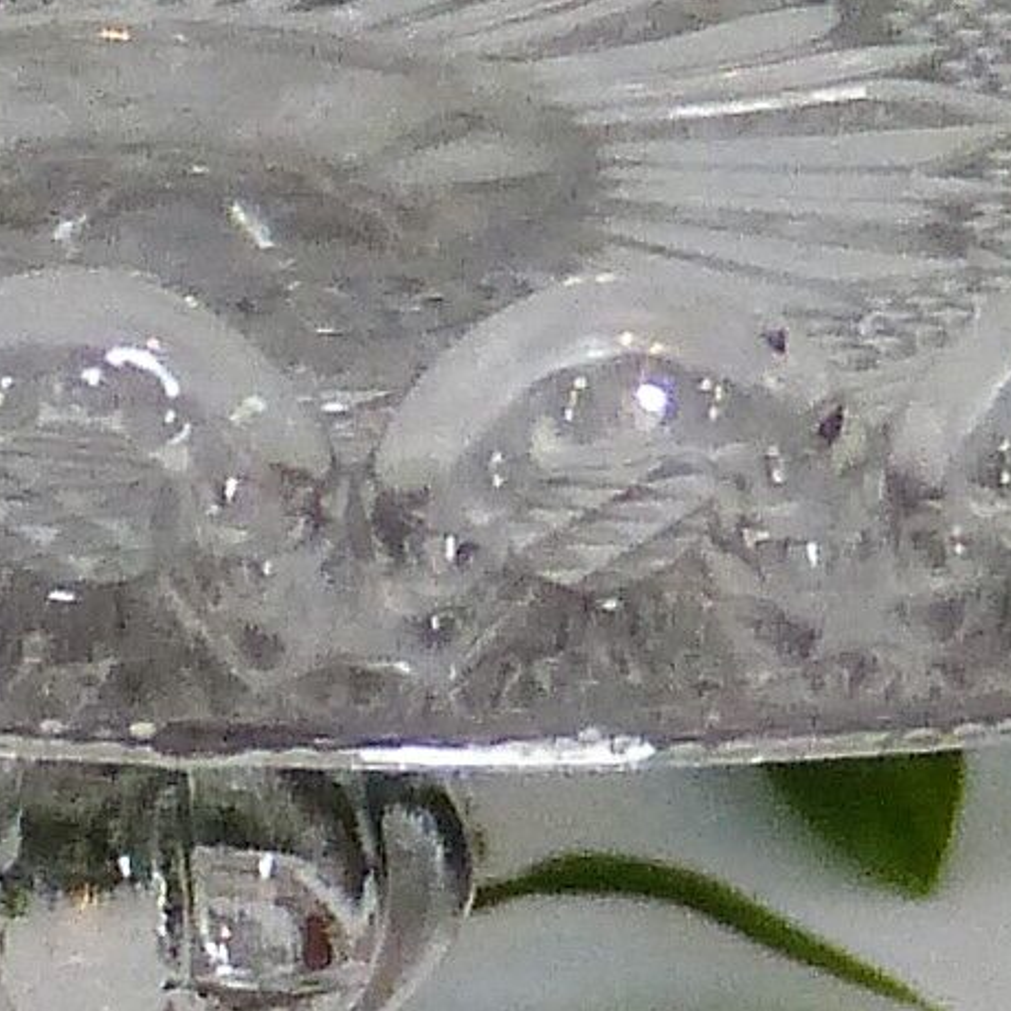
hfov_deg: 2.3
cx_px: 77
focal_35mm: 777
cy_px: 347
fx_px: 25674
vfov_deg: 2.3
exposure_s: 1/60
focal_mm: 16.9
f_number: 2.8
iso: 320
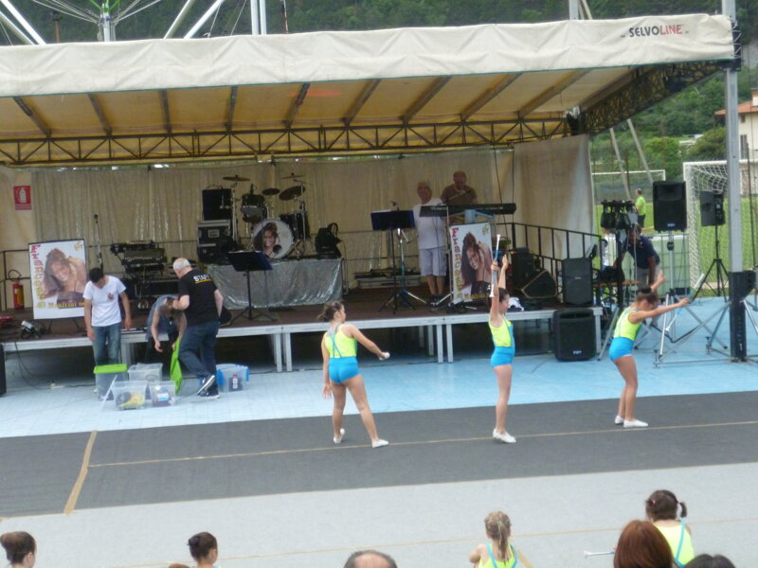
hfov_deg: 23.8
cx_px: 379
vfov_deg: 18.0
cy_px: 284
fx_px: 1796
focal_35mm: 82
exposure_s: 1/250
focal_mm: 14.7
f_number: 4.9
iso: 400
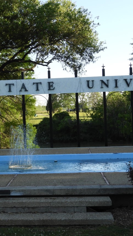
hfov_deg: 16.4
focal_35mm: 73
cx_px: 18
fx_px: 457
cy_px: 102
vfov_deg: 28.9
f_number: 3.8
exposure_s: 1/320
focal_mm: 7.2
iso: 100
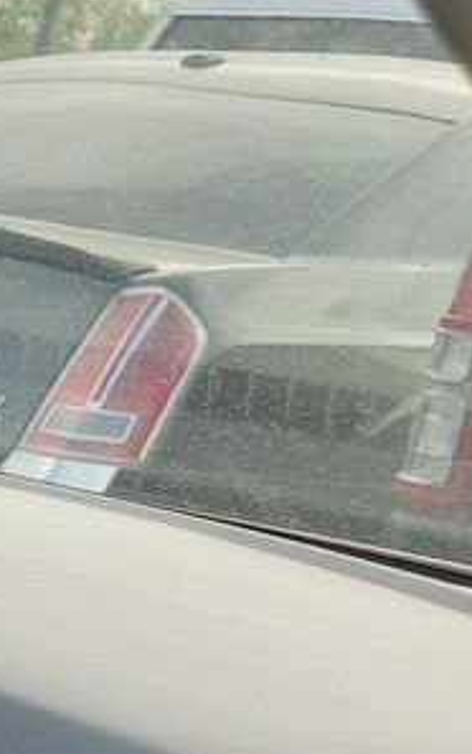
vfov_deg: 14.1
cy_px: 1178
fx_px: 2816
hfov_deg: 7.6
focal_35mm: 137
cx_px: -1193
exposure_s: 1/59
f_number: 1.8
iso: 50
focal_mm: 6.7
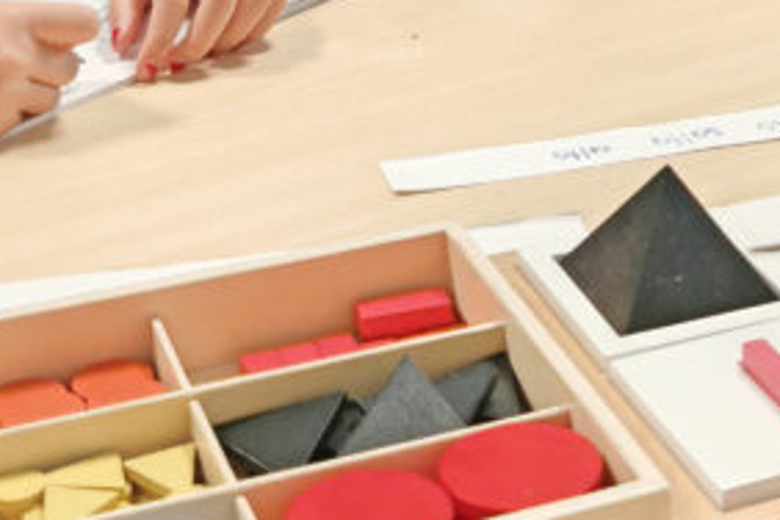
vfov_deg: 12.2
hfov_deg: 19.8
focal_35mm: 102
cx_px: 644
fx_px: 2210
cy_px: -434
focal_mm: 6.83
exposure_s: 1/100
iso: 250
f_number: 0.95
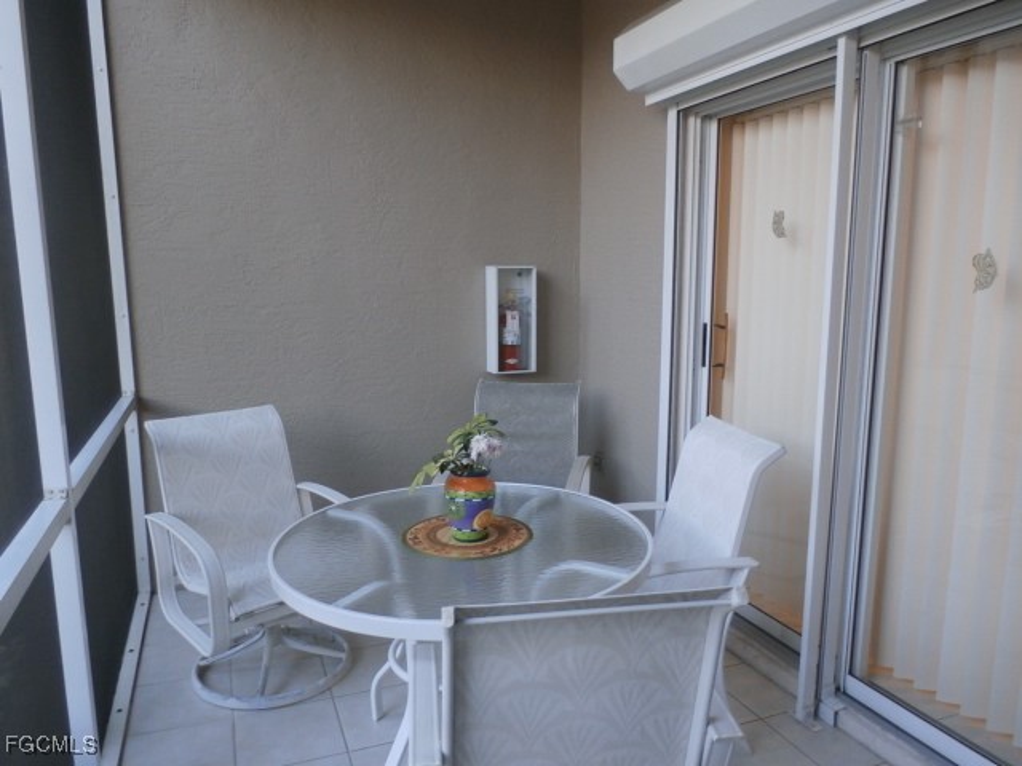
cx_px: 511
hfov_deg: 69.4
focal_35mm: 25
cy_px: 383
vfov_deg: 54.9
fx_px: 738
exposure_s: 1/50
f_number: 3
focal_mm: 4.5
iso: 200
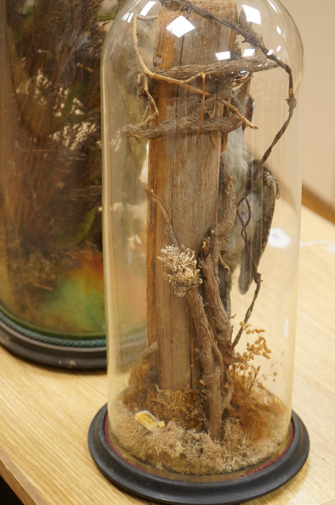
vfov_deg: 23.4
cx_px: 183
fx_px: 1217
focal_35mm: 87
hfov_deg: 15.7
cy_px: 239
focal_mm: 70
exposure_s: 1/200
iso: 4000
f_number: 5.6
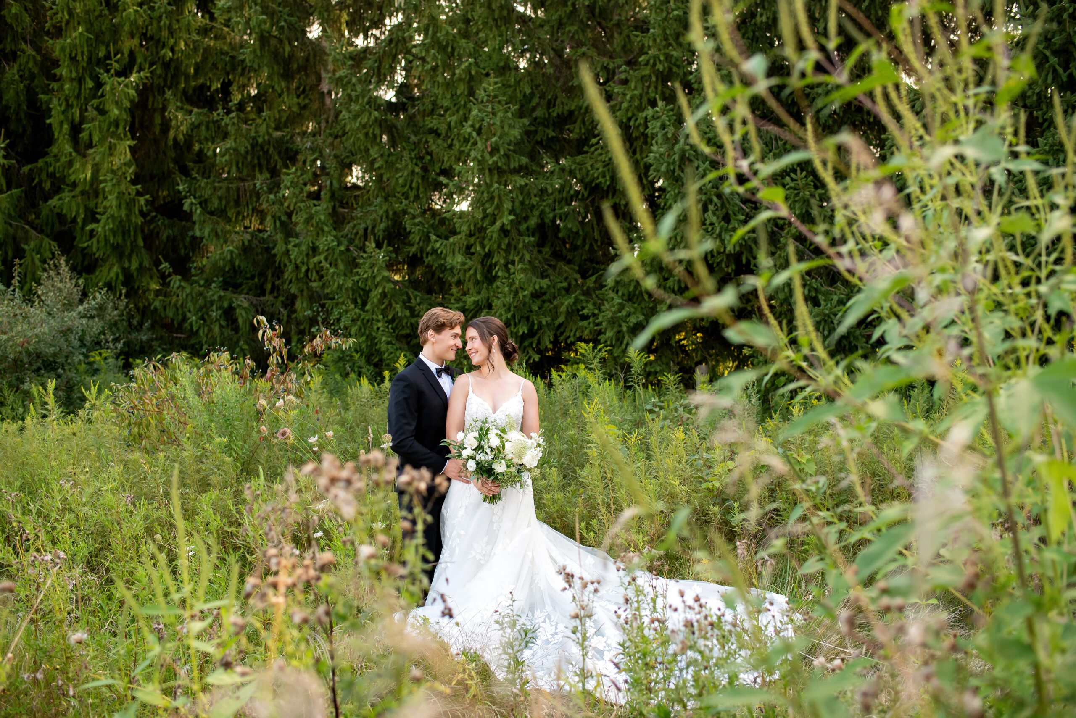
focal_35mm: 35
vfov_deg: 37.9
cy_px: 359
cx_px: 538
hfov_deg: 54.4
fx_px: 1046
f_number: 2.8
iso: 800
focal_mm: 35
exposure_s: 1/2000
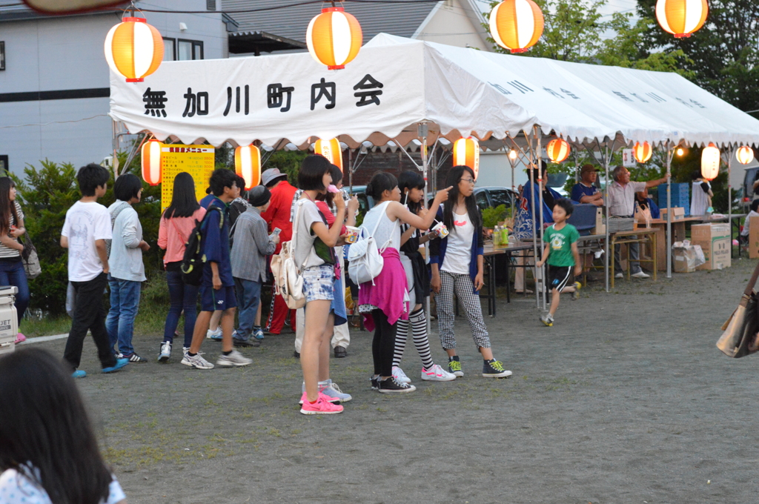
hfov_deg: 27.0
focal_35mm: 75
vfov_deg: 18.1
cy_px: 252
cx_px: 380
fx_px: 1579
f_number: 4.5
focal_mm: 50
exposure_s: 1/80
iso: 4000
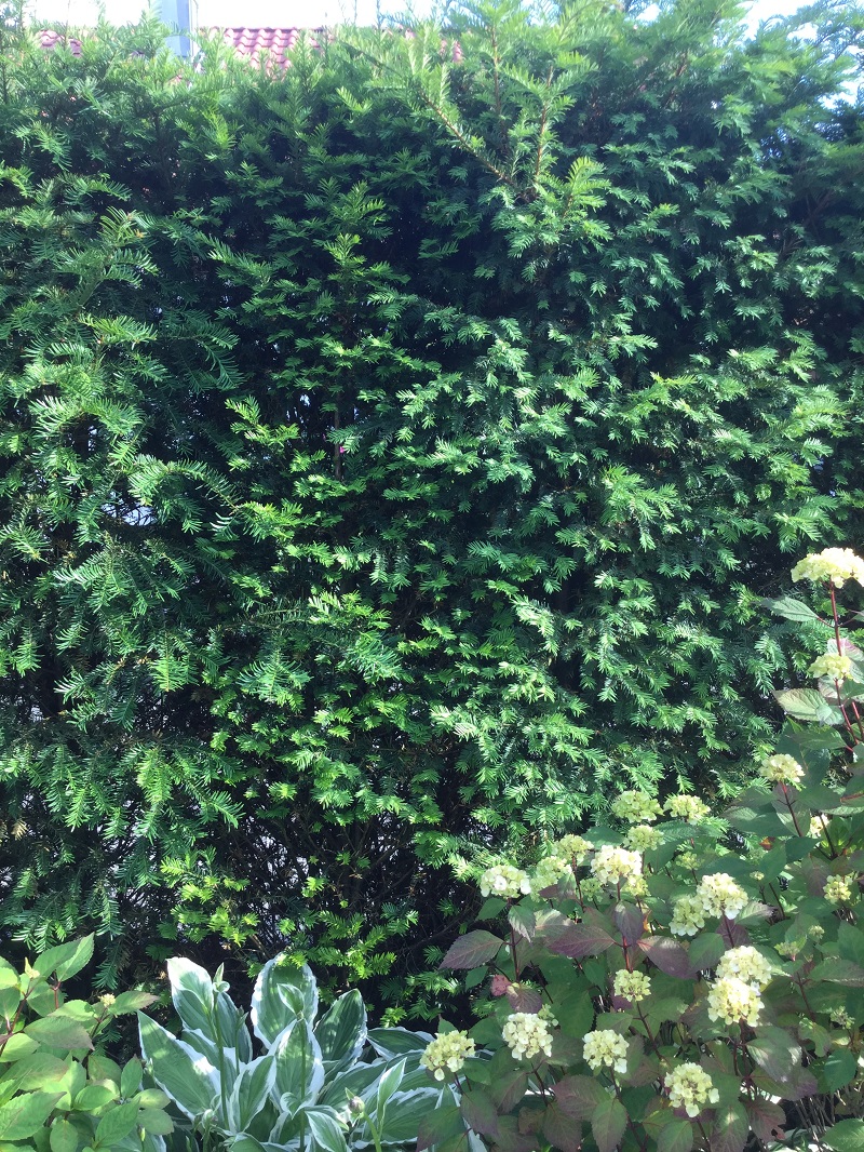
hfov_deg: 45.5
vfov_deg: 58.3
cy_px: 576
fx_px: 1031
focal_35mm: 31
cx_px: 432
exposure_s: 1/100
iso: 25
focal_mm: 3.3
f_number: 2.4
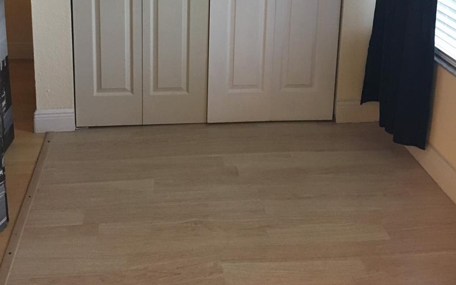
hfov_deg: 43.4
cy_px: -9
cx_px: 205
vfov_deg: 26.3
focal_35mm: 46
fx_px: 572
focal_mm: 4.15
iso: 200
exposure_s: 1/20
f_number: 2.2
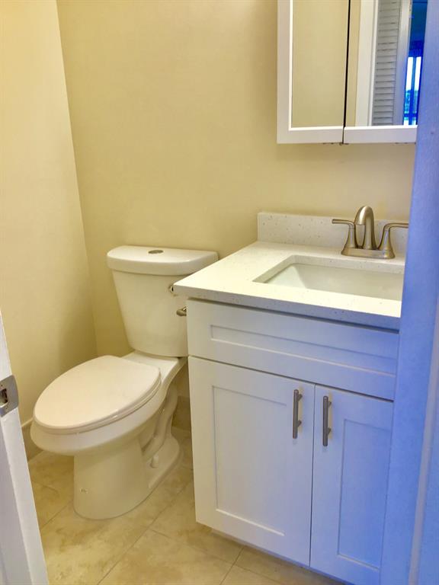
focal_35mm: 31
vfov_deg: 58.4
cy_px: 292
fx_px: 524
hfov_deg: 45.4
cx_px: 220
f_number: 2.4
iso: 25
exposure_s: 1/60
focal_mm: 3.3
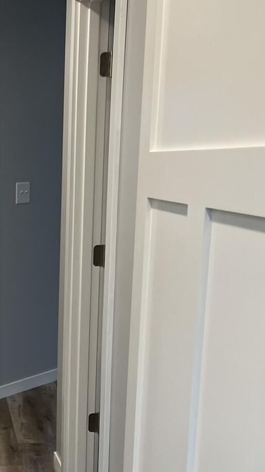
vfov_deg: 32.8
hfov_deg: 18.1
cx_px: -84
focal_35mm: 62
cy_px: 385
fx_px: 775
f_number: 1.6
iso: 125
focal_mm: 5.1
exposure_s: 1/120
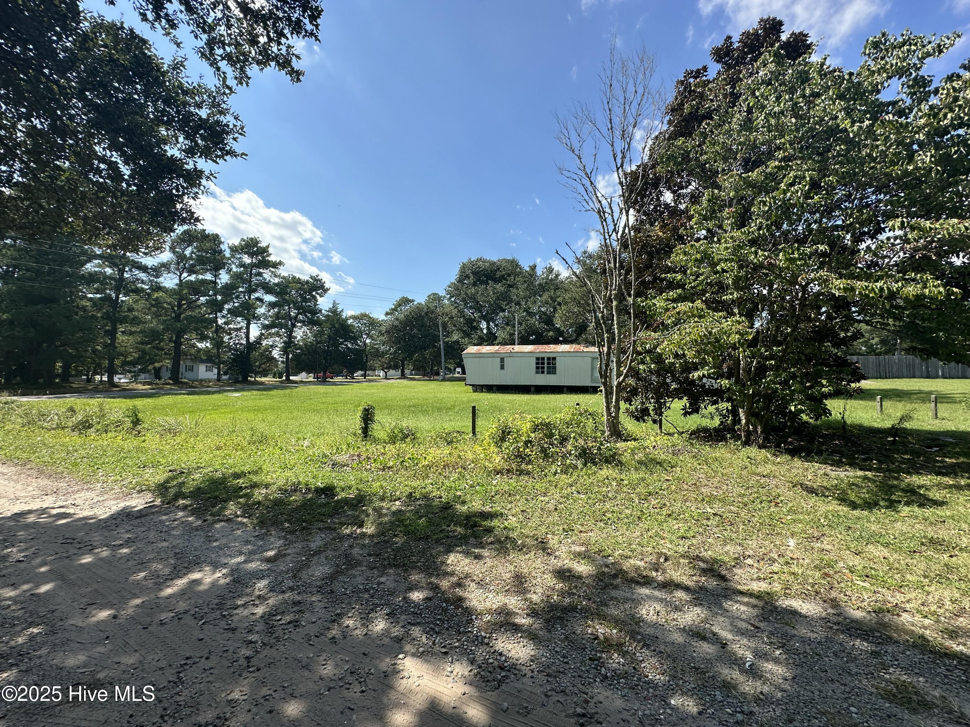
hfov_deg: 102.1
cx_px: 485
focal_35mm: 14
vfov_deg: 85.7
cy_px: 364
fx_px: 392
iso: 50
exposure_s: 1/1435
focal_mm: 2.22
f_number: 2.2
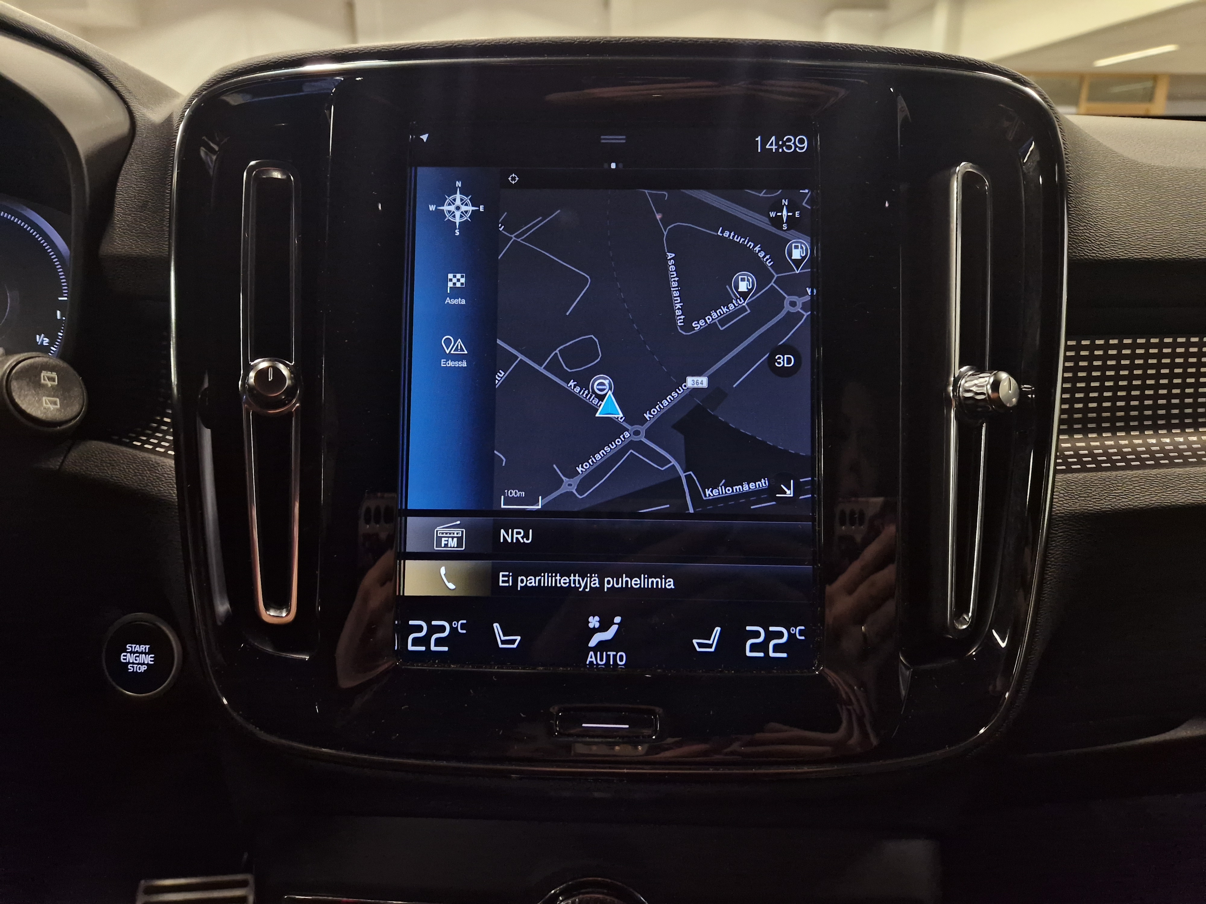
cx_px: 603
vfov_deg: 58.9
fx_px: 801
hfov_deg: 73.9
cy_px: 452
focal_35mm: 23
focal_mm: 5.4
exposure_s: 1/100
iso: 500
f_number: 1.8
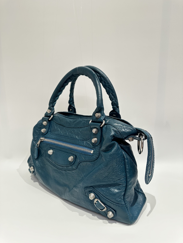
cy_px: 122
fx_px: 169
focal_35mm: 24
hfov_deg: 56.8
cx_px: 92
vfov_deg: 71.6
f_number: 1.78
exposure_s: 1/50
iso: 125
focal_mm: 6.86
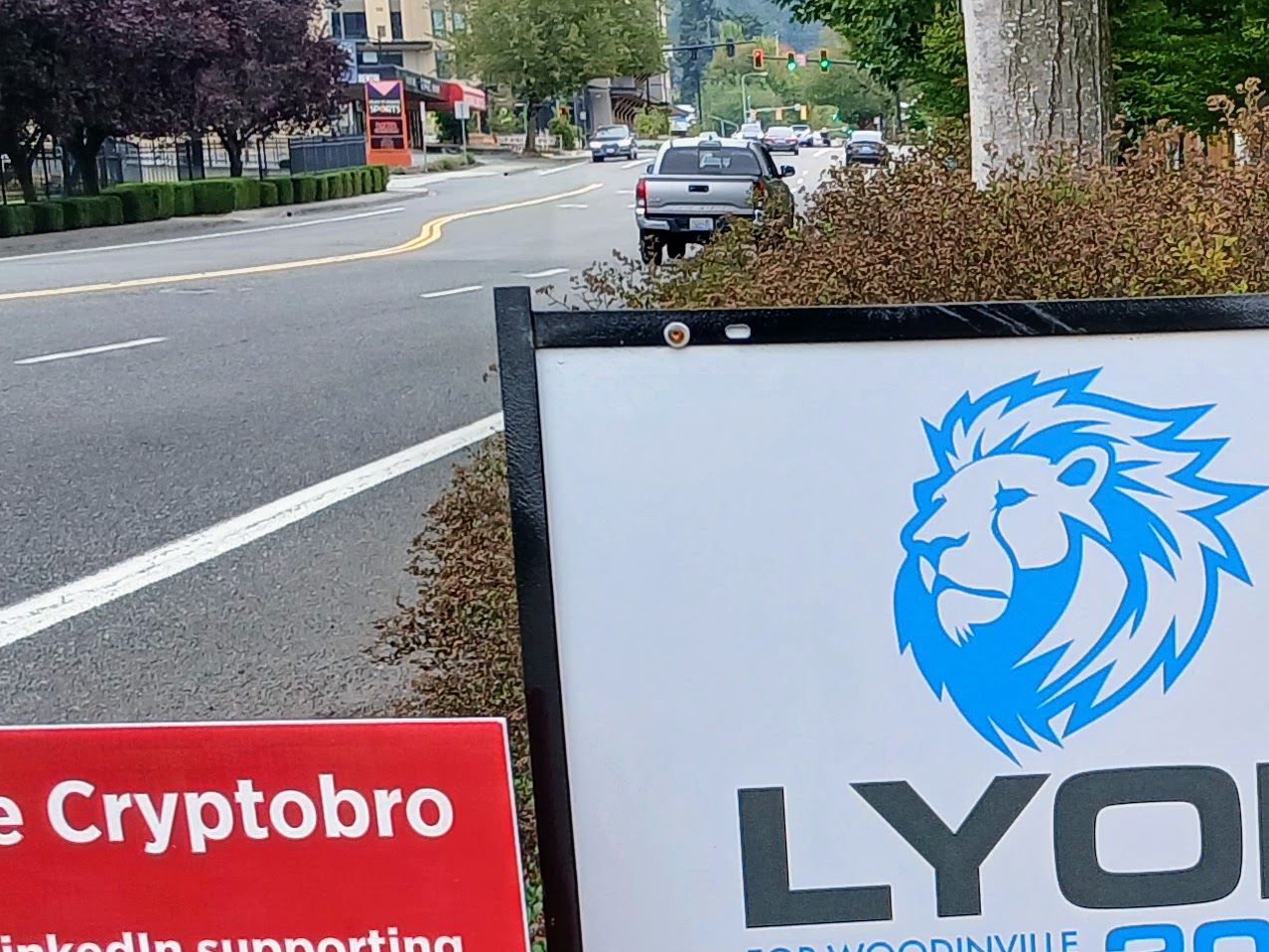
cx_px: 1304
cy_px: 853
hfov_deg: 22.5
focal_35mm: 83
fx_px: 3043
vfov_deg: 17.5
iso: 20
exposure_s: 1/147
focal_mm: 3.98
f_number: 1.8
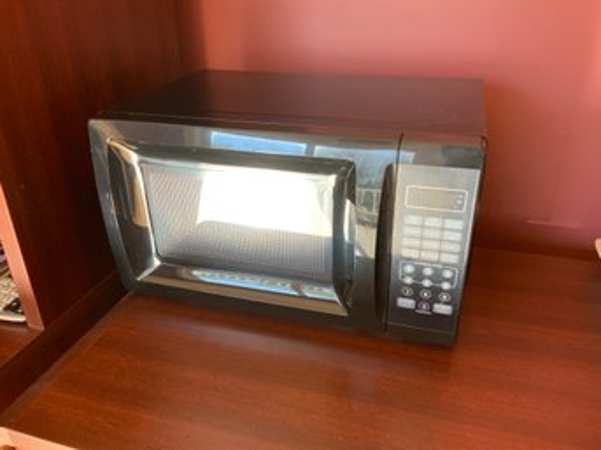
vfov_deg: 48.2
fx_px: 503
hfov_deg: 61.7
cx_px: 300
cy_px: 225
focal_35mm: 29
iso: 40
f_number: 1.8
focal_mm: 3
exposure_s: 1/60
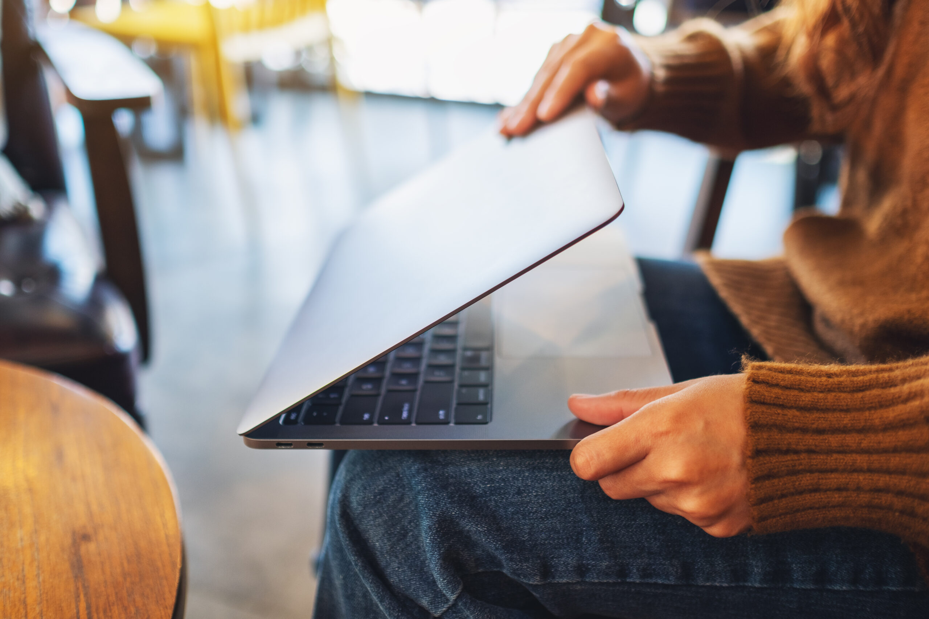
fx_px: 903
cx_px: 464
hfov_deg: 54.4
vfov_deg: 37.9
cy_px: 310
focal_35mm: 35
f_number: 1.6
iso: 200
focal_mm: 23
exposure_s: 1/105
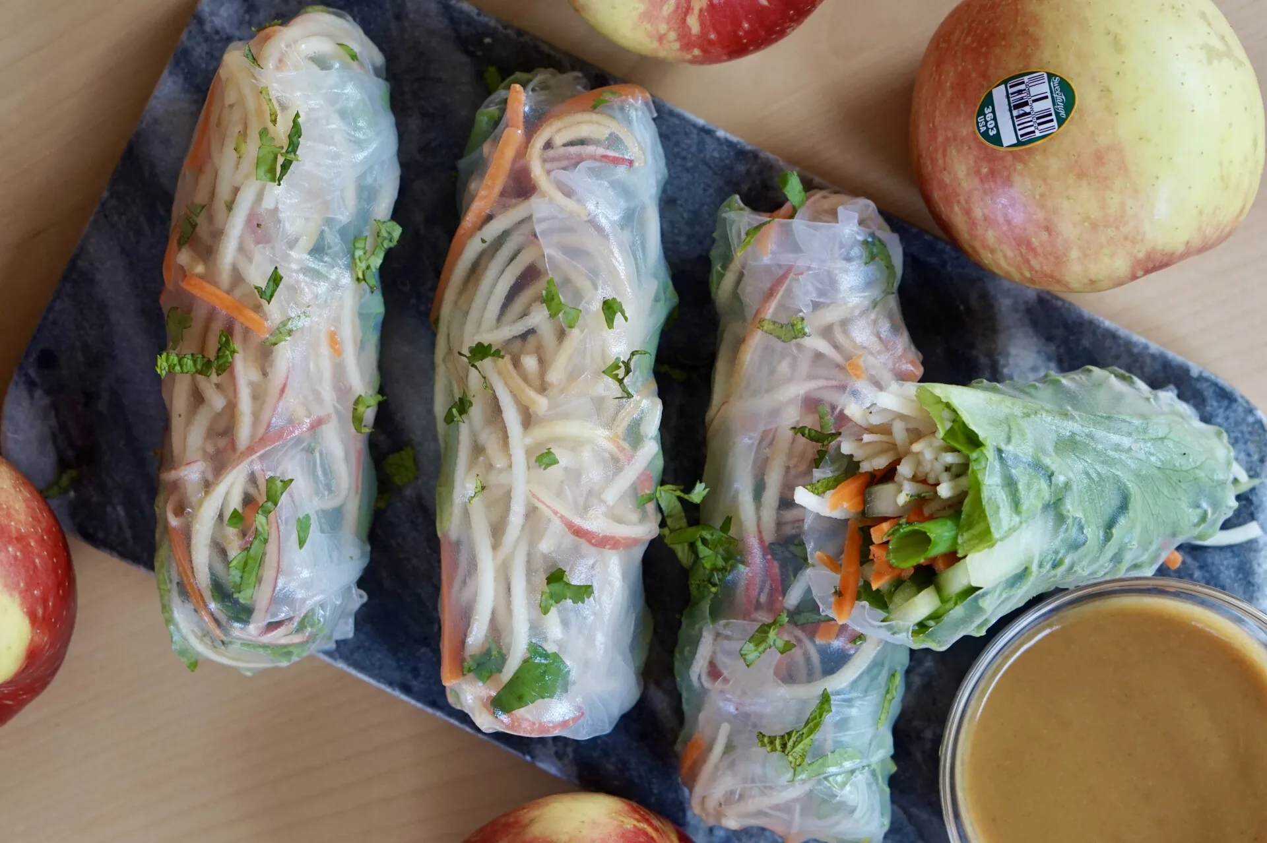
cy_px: 422
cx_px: 634
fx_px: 2638
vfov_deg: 18.2
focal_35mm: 75
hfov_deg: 27.0
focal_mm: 50
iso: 800
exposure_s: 1/160
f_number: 4
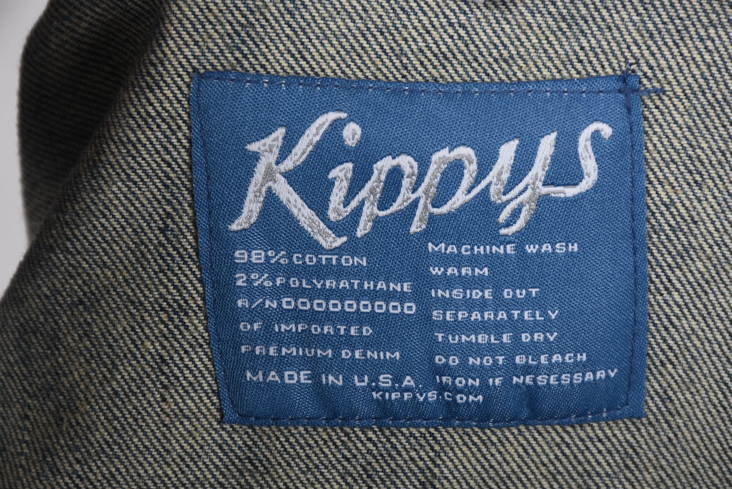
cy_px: 244
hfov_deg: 9.8
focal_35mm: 210
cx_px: 366
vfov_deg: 6.6
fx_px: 4273
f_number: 10
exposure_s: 1/125
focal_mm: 140
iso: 200
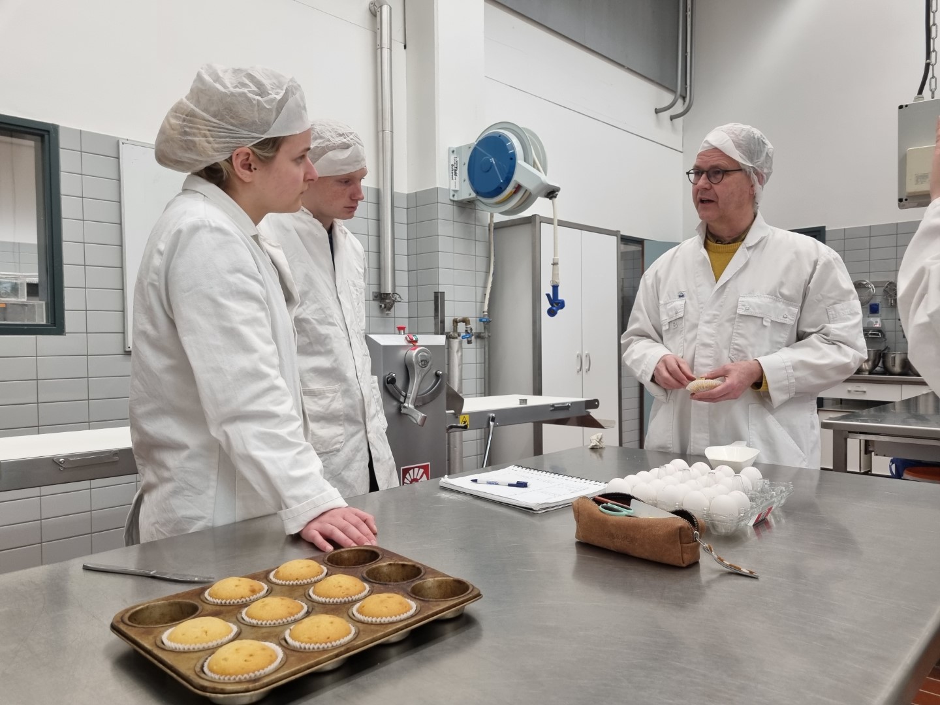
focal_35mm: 26
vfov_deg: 53.1
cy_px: 352
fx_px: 706
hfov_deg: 67.3
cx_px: 470
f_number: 1.8
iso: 160
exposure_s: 1/100
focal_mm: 5.4
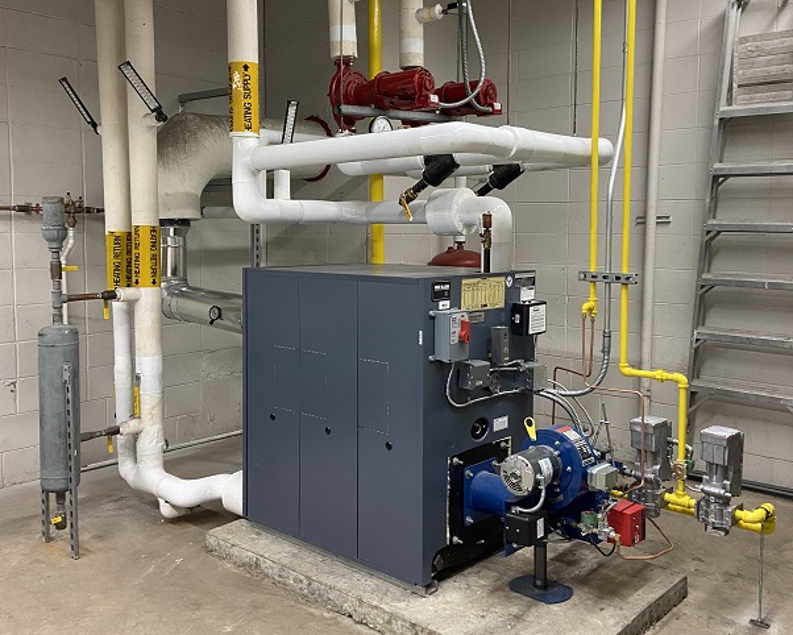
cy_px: 281
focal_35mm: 34
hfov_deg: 52.8
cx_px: 396
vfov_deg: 43.3
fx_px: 798
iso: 160
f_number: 1.8
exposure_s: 1/60
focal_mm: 4.25
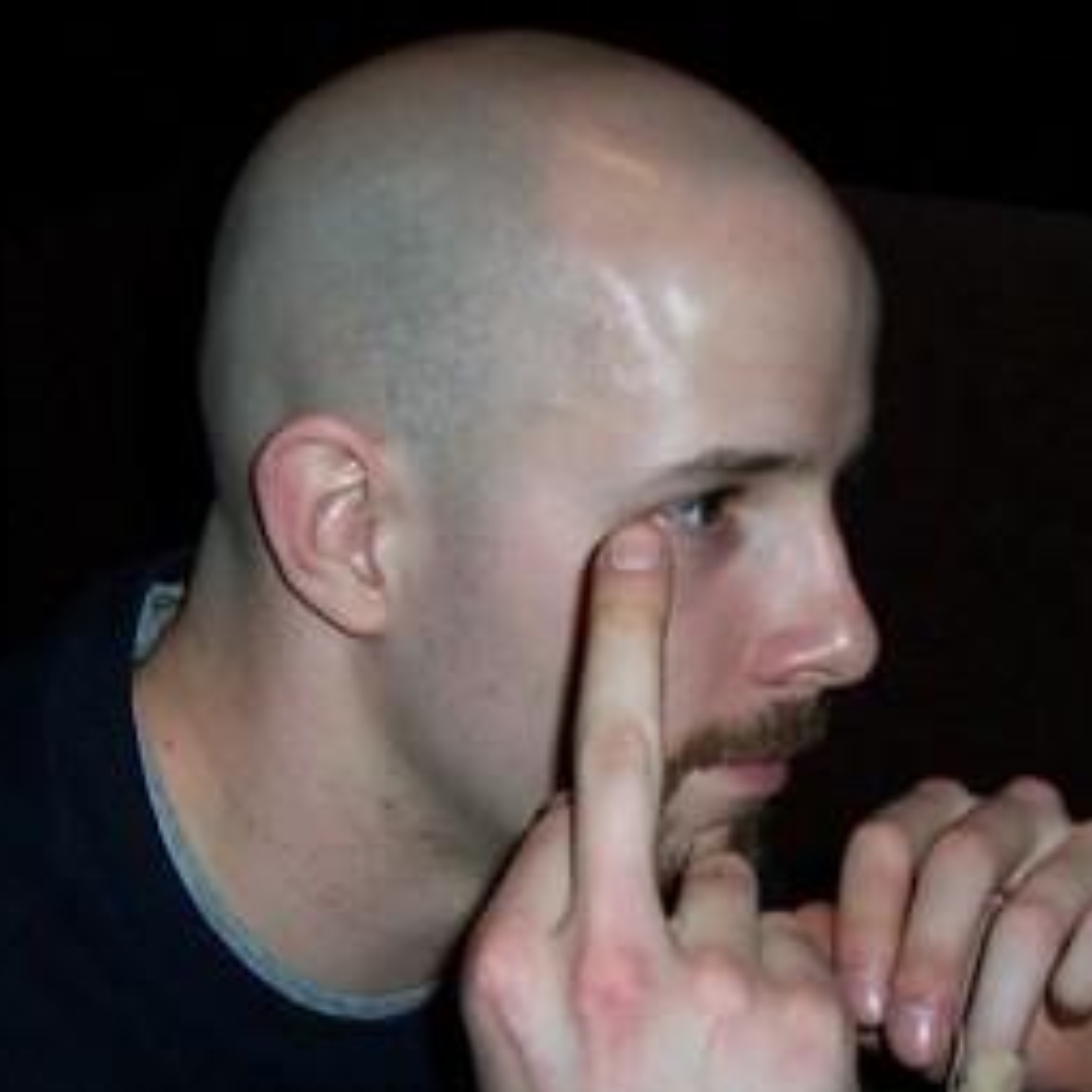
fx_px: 2927
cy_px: 570
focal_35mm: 82
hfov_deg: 21.1
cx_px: 728
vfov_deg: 21.1
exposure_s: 1/60
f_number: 2.8
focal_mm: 5.6
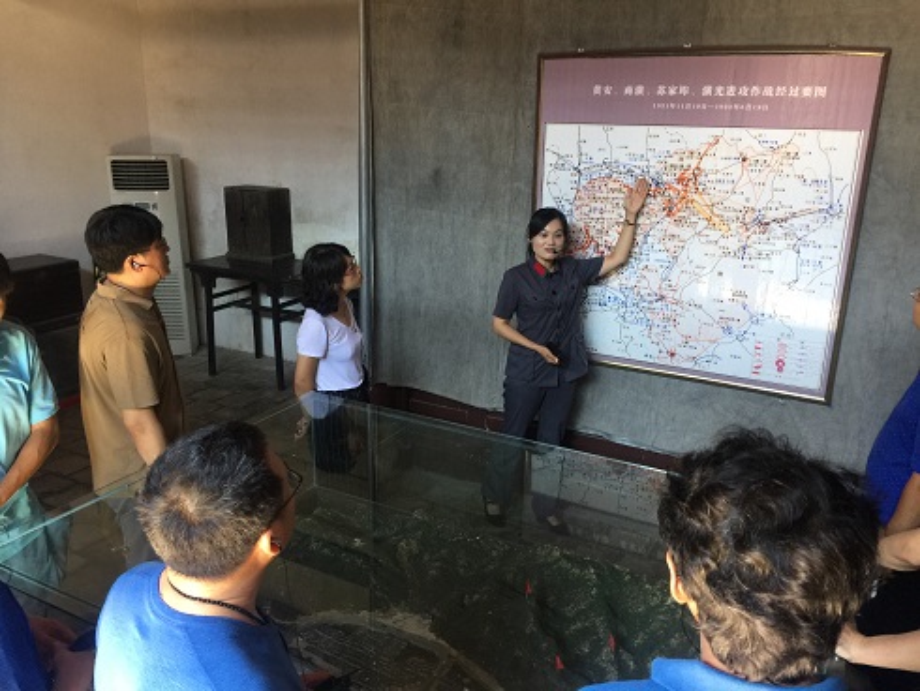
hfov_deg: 61.6
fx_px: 771
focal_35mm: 29
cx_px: 460
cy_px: 346
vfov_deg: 48.3
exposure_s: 1/17
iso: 64
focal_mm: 4.15
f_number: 2.2
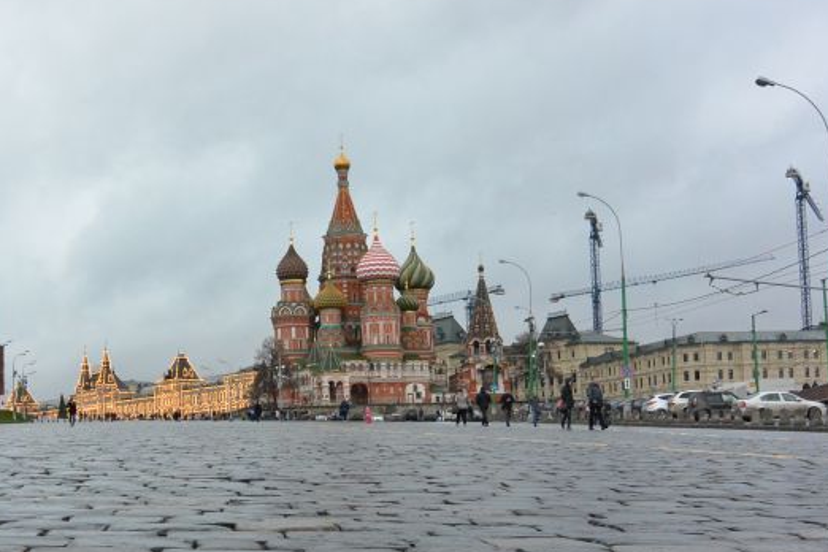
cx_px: 243
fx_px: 1150
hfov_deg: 38.9
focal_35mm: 50
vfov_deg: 26.6
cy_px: 427
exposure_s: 1/100
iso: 800
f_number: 3.5
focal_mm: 11
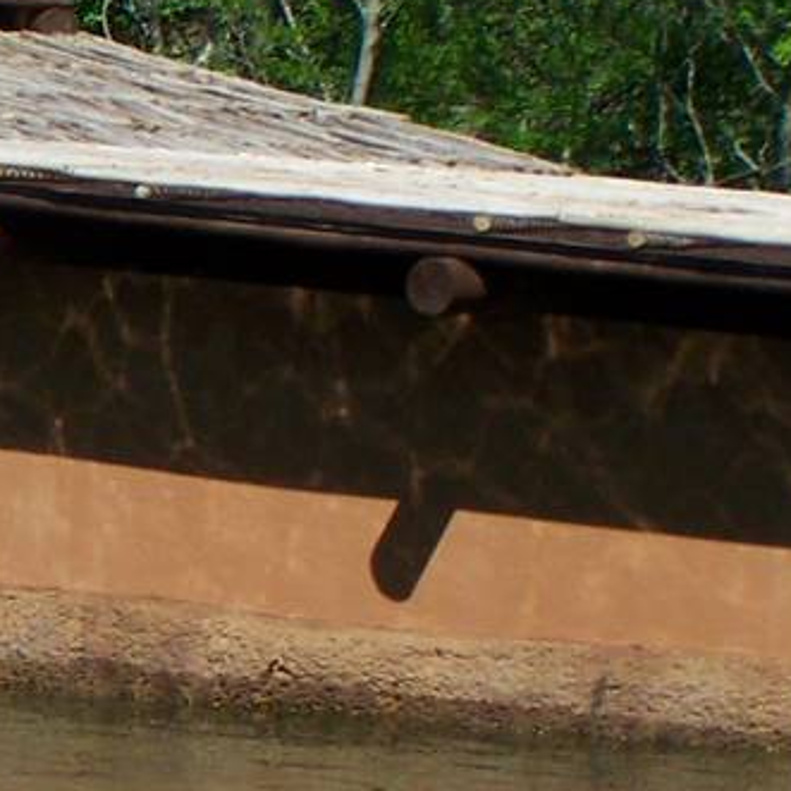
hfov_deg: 5.2
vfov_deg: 5.3
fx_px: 8506
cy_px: 867
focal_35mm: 329
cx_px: -1054
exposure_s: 1/400
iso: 64
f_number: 4.5
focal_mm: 12.8
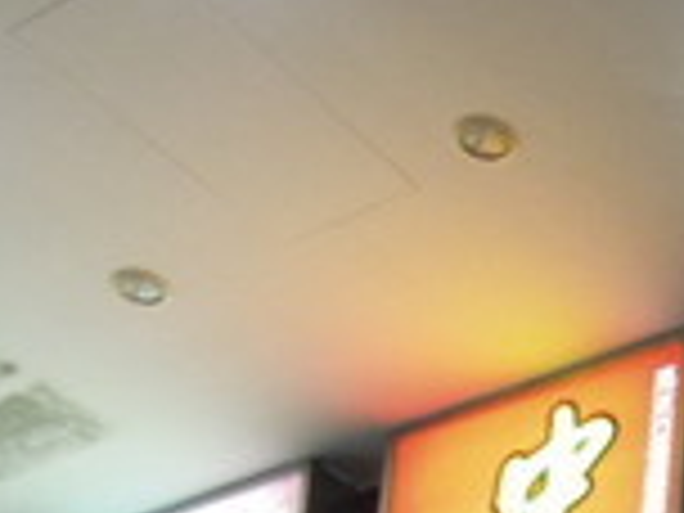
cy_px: 994
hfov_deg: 19.3
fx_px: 1877
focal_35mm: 95
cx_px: 842
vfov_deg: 13.5
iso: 360
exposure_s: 1/30
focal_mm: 4.3
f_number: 2.8
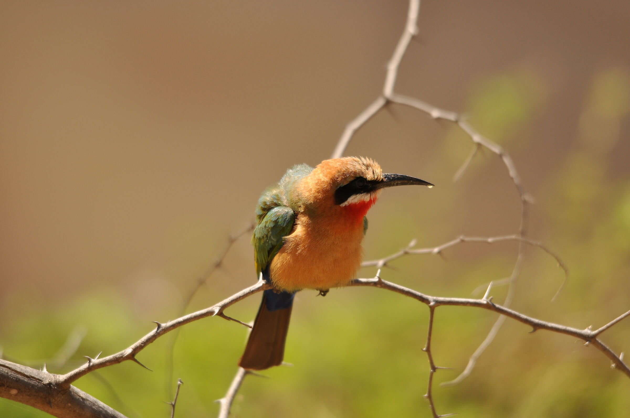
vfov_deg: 3.0
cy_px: 209
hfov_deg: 4.6
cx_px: 315
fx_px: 7865
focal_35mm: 450
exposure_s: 1/640
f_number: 5.6
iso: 200
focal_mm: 300
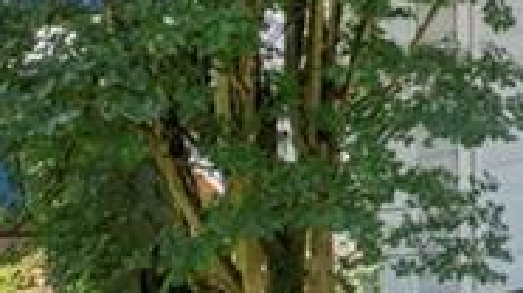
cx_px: 1004
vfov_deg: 8.6
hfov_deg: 14.4
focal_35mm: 127
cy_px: -438
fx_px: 1759
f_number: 2.8
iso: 100
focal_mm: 8.38
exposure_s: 1/1000
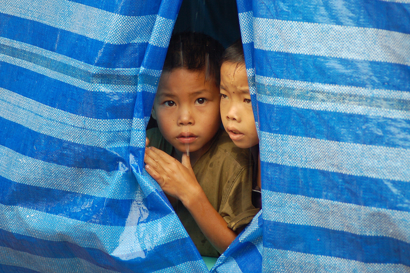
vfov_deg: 7.5
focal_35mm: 183
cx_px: 205
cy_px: 136
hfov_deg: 11.2
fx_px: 2082
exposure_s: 1/80
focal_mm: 122
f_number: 4.2
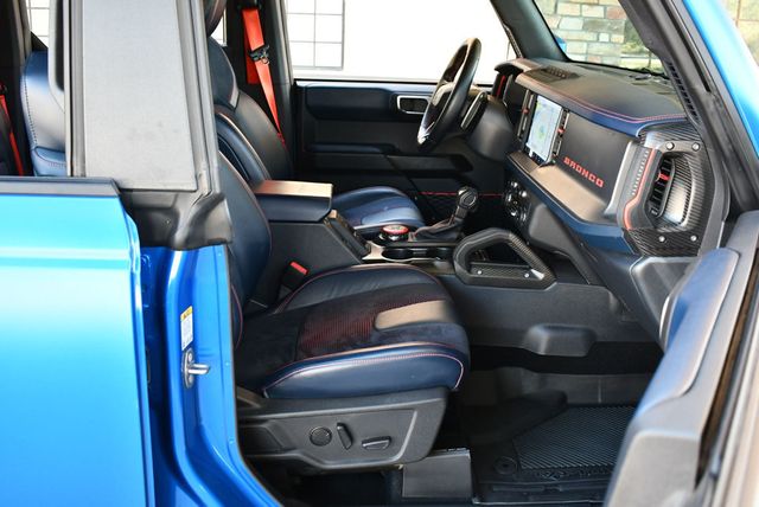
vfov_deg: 36.9
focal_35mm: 36
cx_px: 380
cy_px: 254
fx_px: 760
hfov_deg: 53.1
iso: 800
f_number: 3.5
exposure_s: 1/125
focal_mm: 18
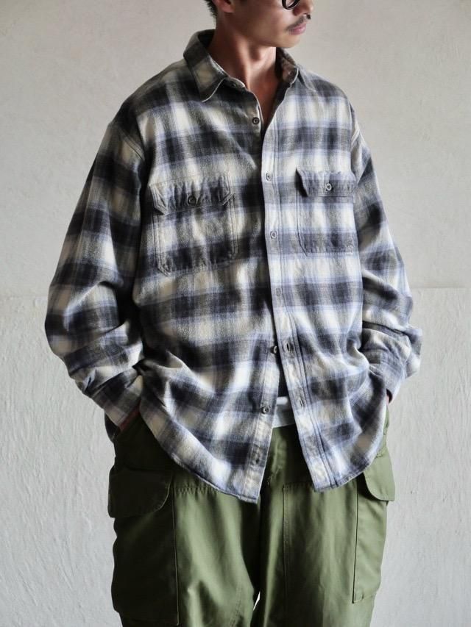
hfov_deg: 14.8
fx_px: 1814
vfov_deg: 19.6
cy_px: 314
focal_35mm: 100
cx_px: 236
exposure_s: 1/125
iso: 1600
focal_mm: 50
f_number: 3.9
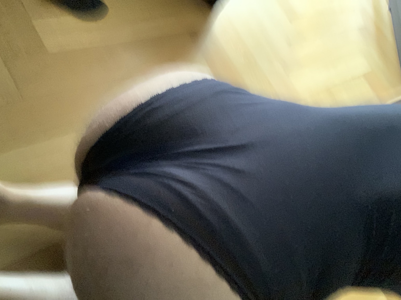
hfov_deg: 56.8
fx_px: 371
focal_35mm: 32
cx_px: 200
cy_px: 150
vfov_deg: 44.2
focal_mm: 2.87
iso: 1000
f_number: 2.2
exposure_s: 1/15
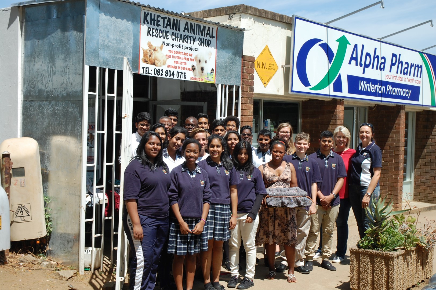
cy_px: 145
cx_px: 218
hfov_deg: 42.4
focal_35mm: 46
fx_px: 563
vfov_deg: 28.9
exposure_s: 1/250
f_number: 8
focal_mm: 31
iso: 200
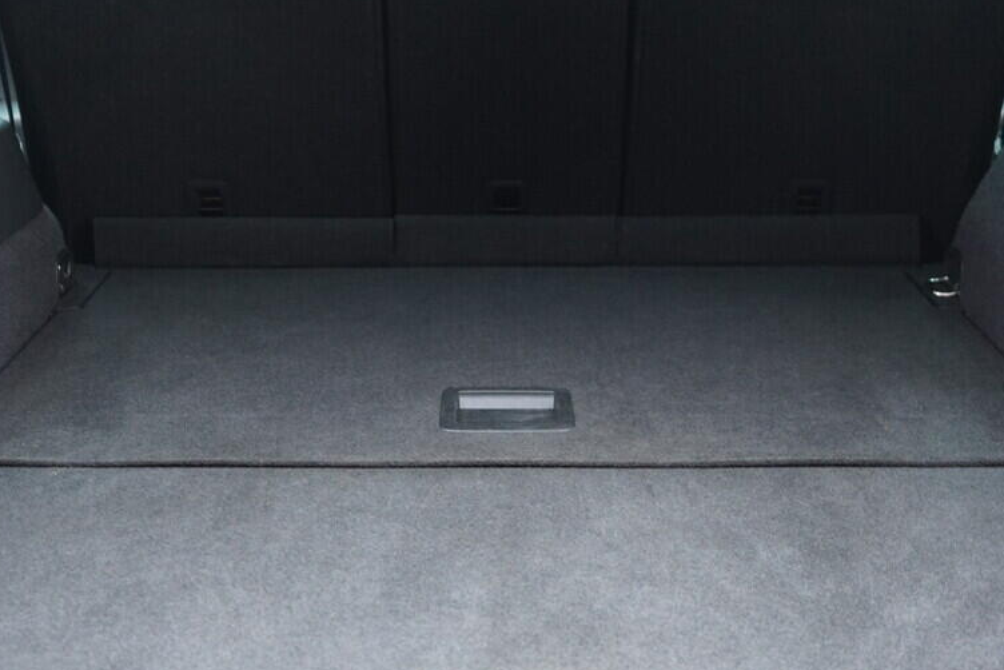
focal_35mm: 49
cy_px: 237
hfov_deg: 40.3
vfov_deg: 27.4
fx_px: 1367
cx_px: 479
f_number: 2.8
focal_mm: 24
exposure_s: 1/40
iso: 1600
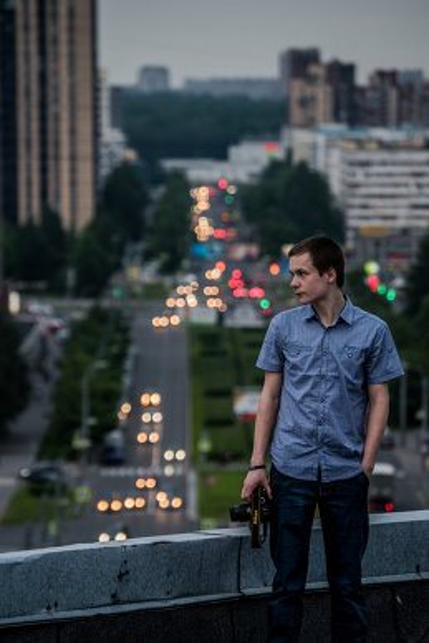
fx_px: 4107
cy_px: 322
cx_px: 214
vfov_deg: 8.9
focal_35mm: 230
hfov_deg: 6.0
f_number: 6.3
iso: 1600
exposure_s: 1/200
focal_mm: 230
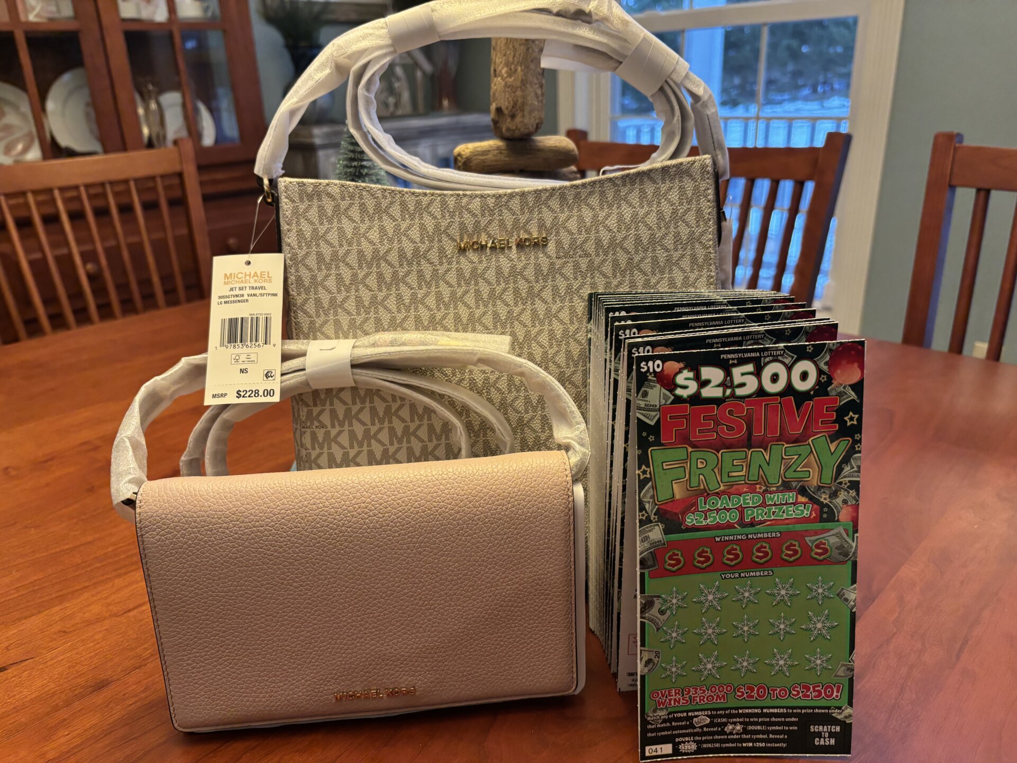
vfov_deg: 53.1
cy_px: 382
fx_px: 764
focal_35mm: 26
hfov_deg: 67.3
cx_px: 508
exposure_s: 1/60
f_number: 1.6
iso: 250
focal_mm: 5.96
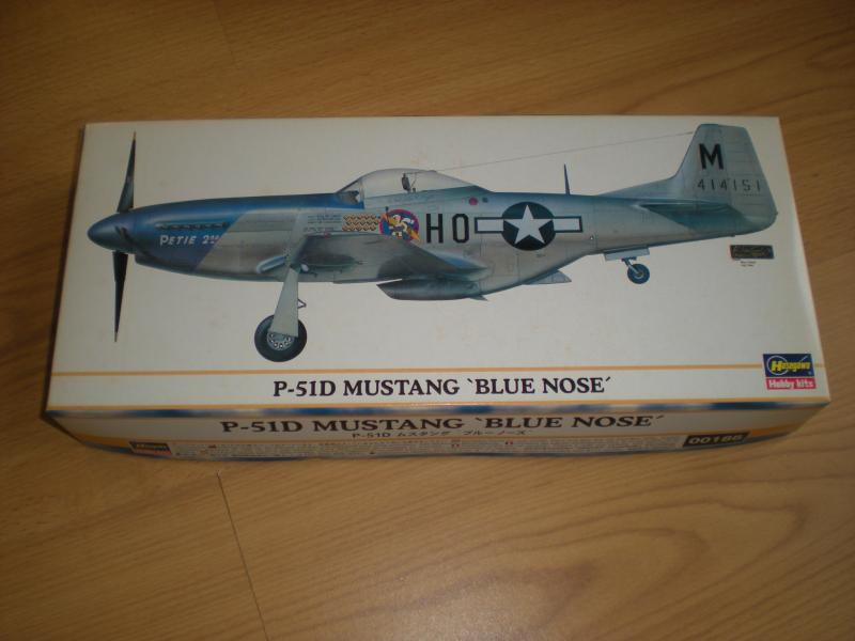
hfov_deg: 49.0
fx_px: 939
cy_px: 320
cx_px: 428
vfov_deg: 37.7
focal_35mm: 38
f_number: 3.1
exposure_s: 1/62
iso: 64
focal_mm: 6.3
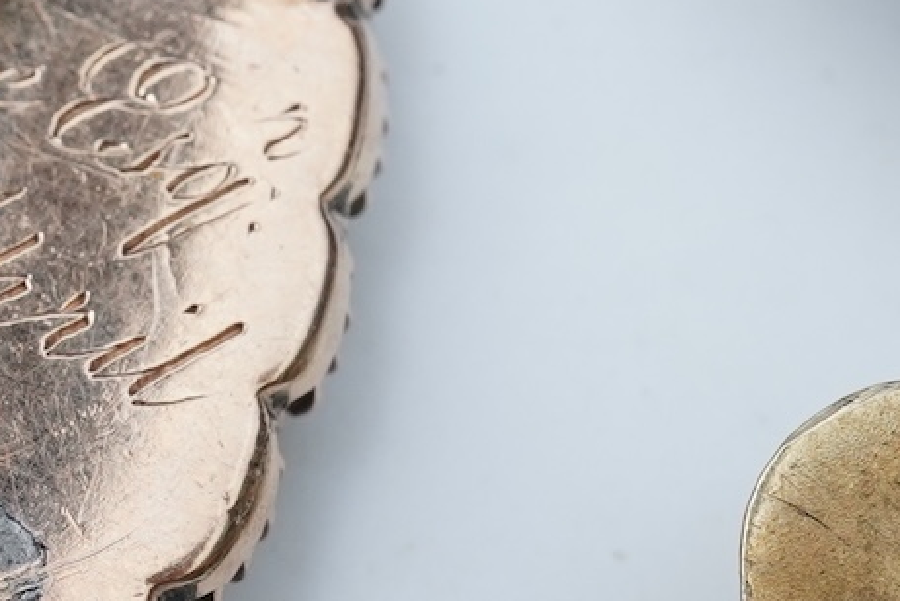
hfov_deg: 10.6
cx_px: -137
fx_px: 4803
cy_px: 146
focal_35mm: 192
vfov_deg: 7.2
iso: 500
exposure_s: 1/125
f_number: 18
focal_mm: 30
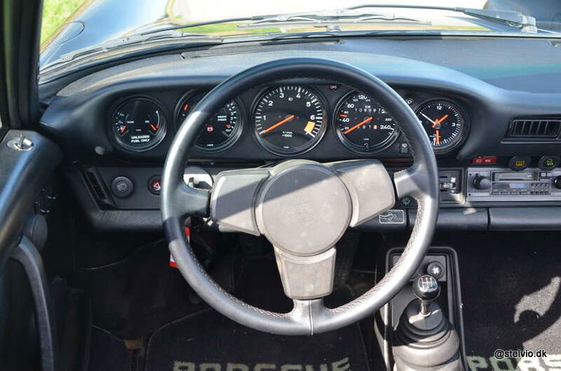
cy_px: 186
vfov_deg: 29.7
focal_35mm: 45
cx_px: 280
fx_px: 700
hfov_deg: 43.7
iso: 400
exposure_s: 1/100
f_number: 5
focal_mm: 30
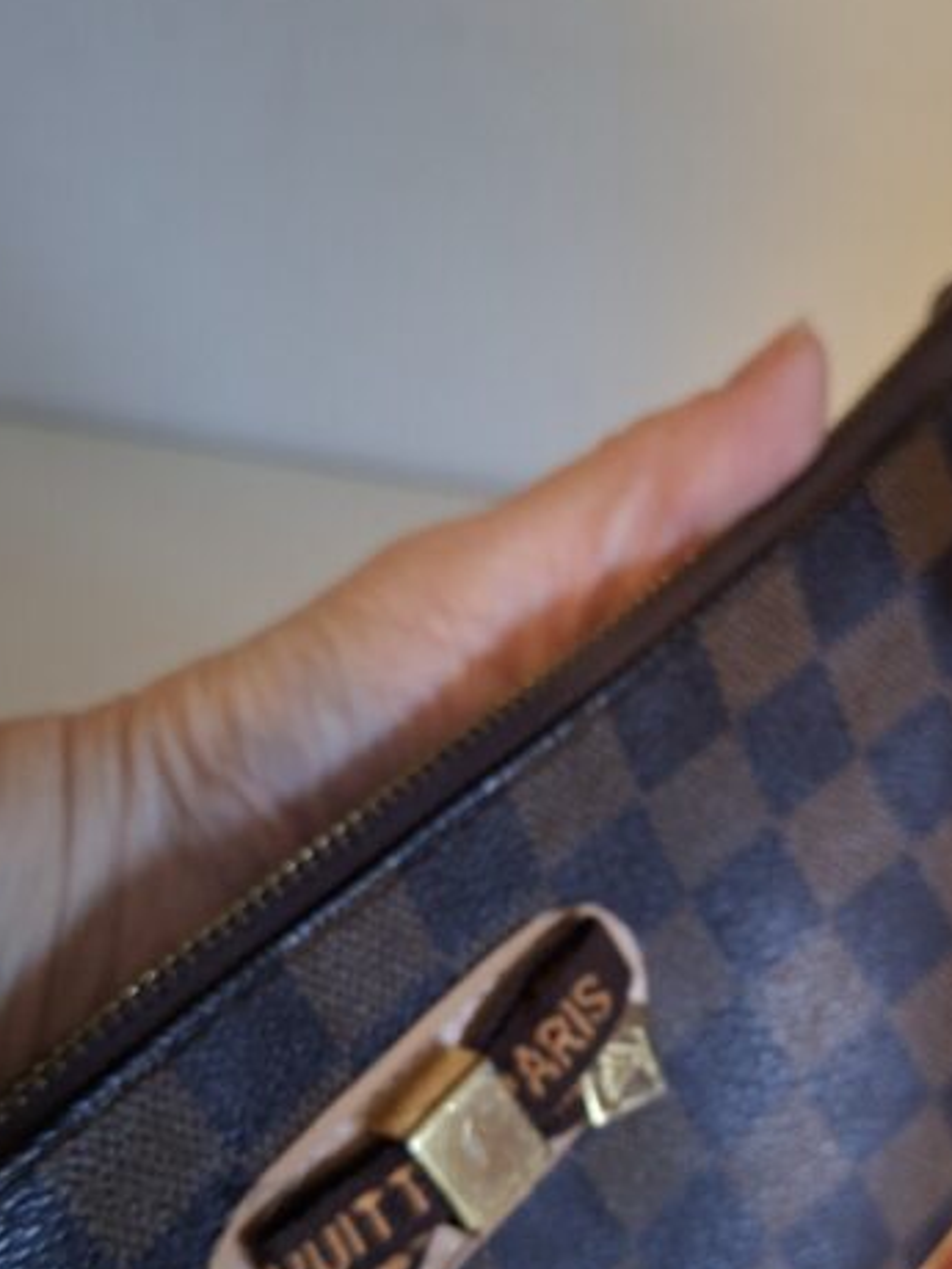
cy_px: 908
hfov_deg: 35.3
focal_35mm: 40
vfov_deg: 45.6
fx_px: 1467
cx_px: 695
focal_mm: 5.54
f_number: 1.8
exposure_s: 1/25
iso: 800
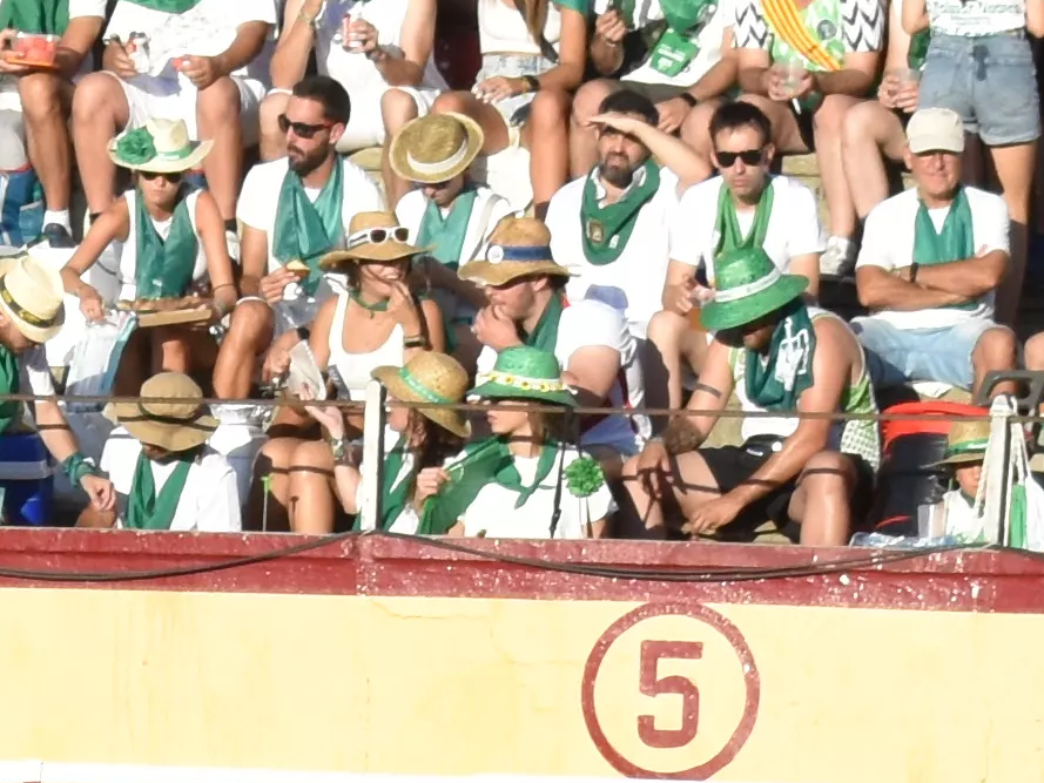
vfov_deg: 2.8
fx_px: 16145
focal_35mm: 535
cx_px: -432
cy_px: 1653
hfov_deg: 3.7
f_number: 10
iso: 400
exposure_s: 1/400
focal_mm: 55
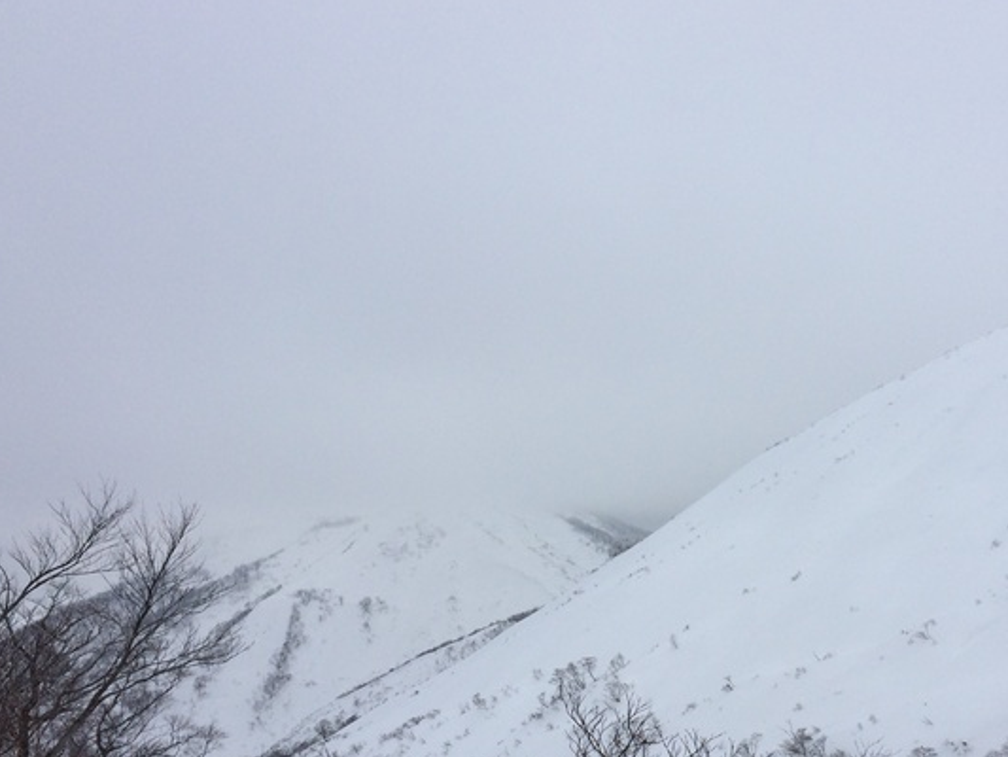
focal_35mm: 45
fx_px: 1311
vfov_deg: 32.0
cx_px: 645
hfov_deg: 41.7
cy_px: 488
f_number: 2.2
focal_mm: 4.12
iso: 40
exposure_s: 1/5128
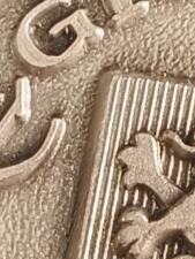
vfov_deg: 10.1
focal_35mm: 184
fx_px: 1381
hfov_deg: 7.7
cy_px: 483
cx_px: 410
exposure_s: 1/75.3
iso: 160
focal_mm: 2.32
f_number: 2
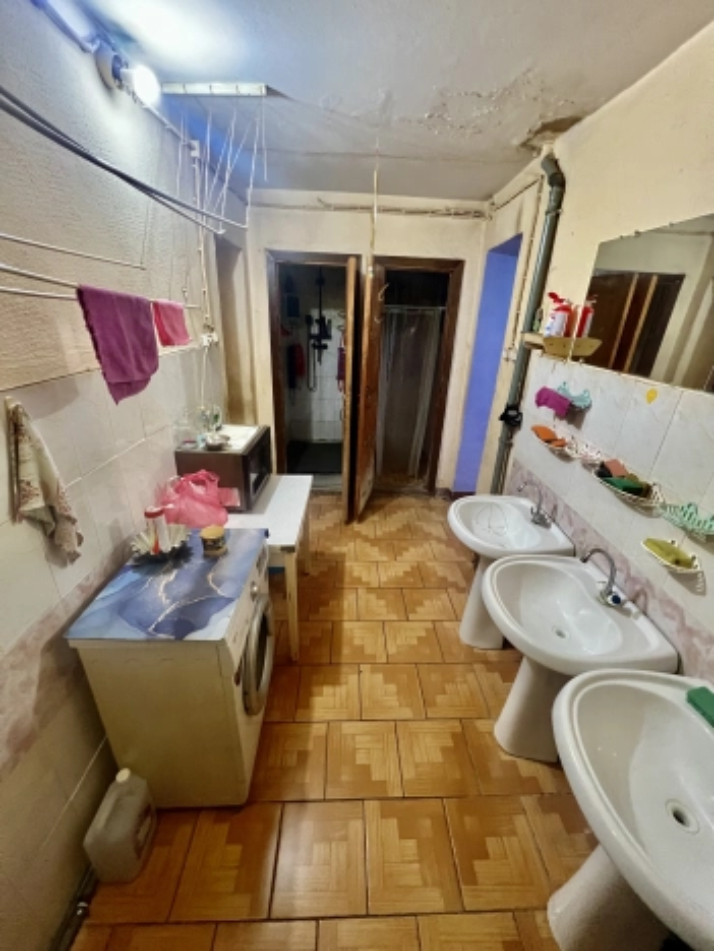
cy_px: 476
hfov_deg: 89.9
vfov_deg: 106.2
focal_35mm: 13
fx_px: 358
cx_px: 357
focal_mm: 1.57
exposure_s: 1/50
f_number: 1.8
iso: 640
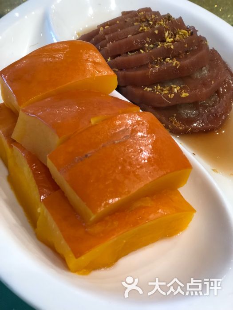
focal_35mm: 57
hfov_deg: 25.7
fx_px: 512
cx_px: 116
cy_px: 155
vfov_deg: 33.8
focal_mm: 6.6
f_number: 2.8
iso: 160
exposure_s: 1/50
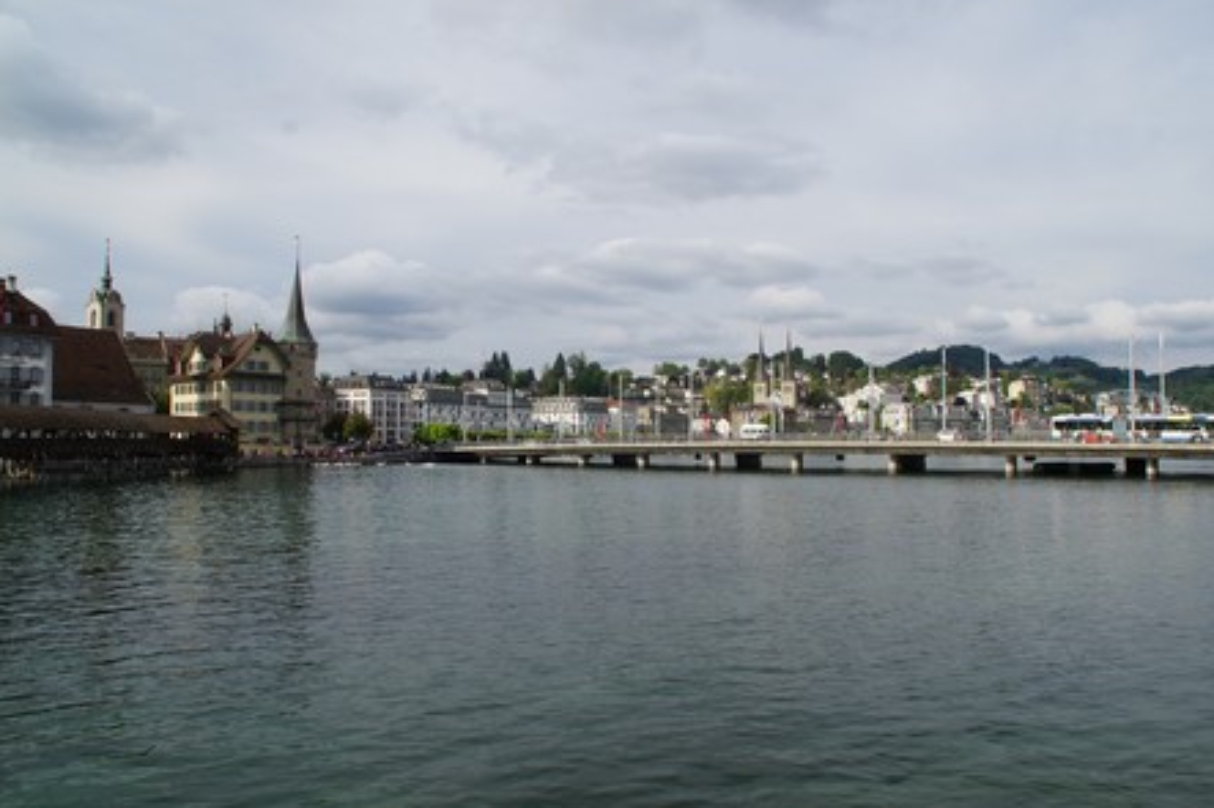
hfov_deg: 65.5
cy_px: 393
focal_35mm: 28
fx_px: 944
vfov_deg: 46.4
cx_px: 622
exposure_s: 1/125
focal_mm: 18
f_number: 11
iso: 100
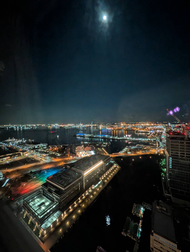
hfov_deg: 94.6
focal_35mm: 12
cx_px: 95
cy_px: 126
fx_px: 88
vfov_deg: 110.5
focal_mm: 2.02
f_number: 1.7
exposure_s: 1/16.7
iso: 811
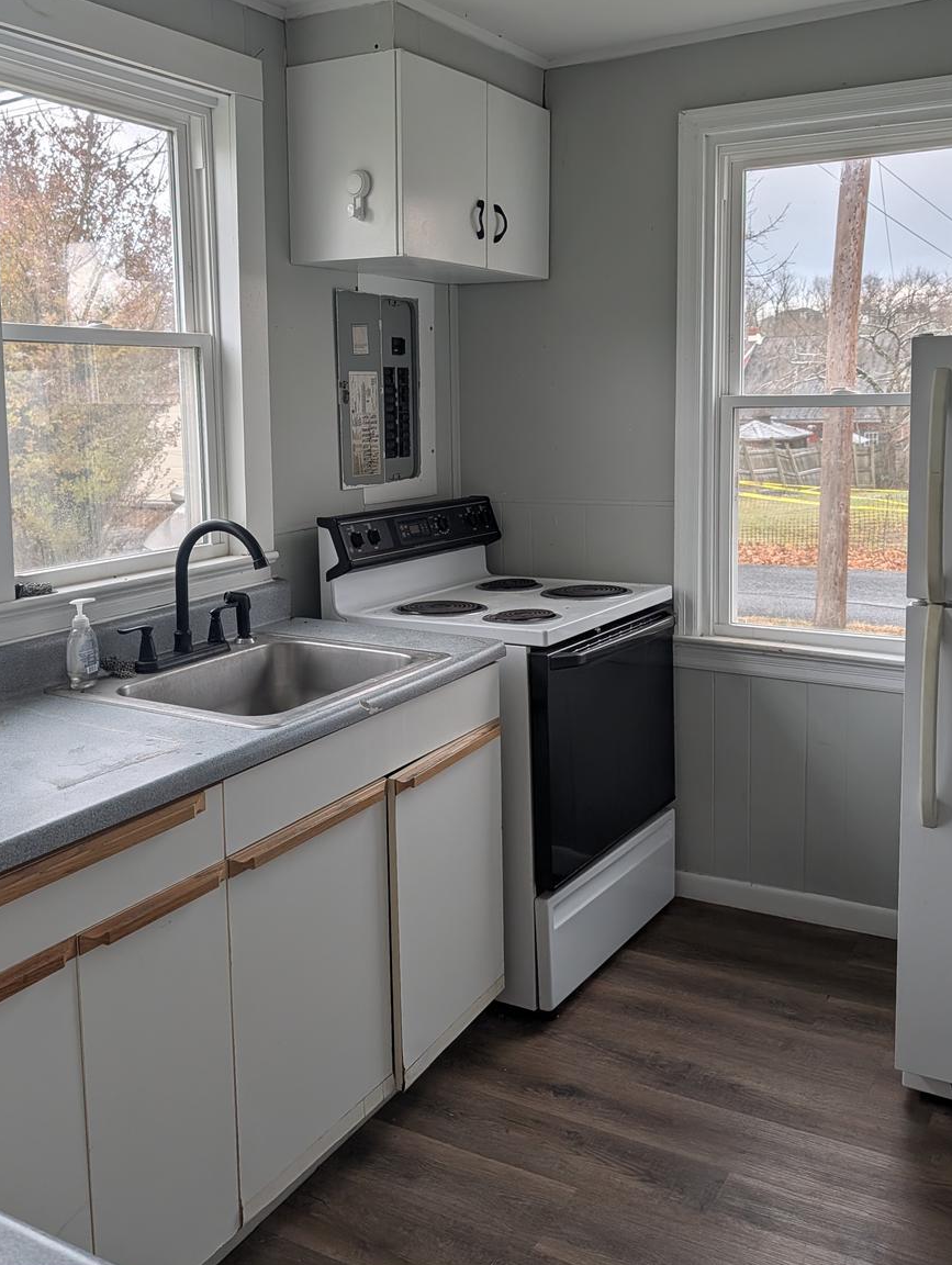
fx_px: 1171
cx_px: 456
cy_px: 520
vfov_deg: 56.4
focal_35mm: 32
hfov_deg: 44.2
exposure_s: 1/339
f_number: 1.68
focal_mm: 6.9
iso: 16
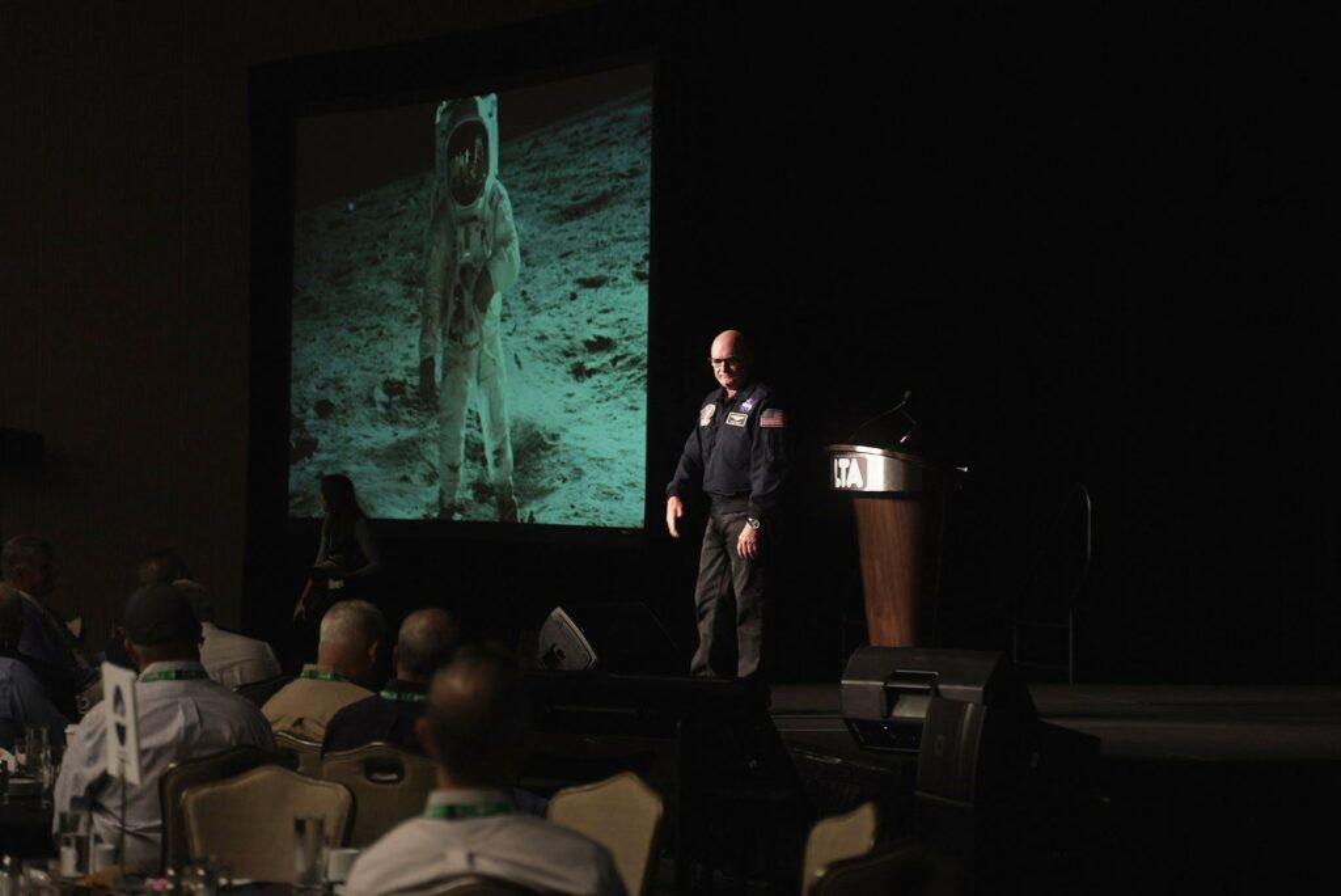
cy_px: 448
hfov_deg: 18.3
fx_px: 4174
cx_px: 670
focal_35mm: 112
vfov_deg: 12.2
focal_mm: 75
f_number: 2.8
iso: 200
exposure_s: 1/125
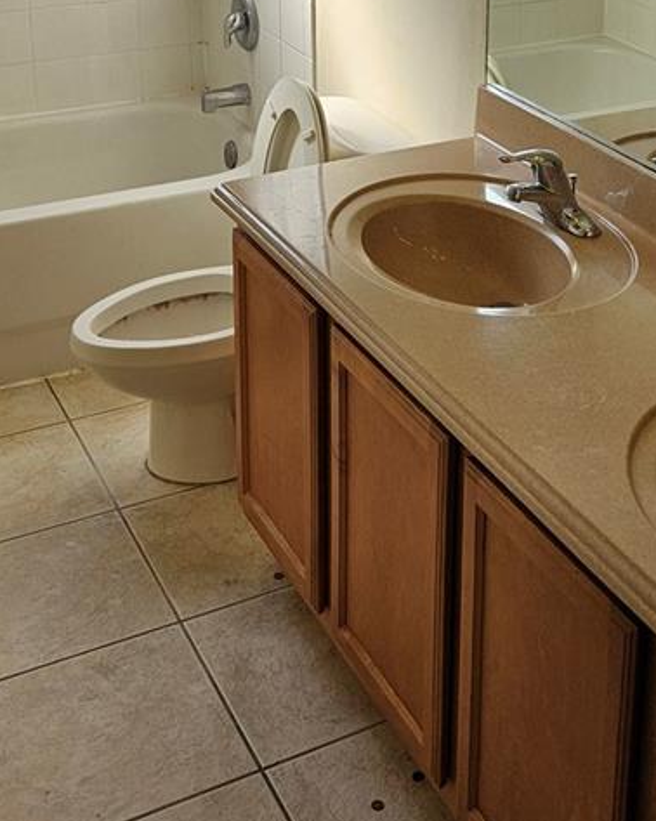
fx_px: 1384
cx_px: 417
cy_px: 97
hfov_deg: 26.6
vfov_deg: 31.6
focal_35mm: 57
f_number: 1.8
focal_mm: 5.4
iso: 40
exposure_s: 1/471
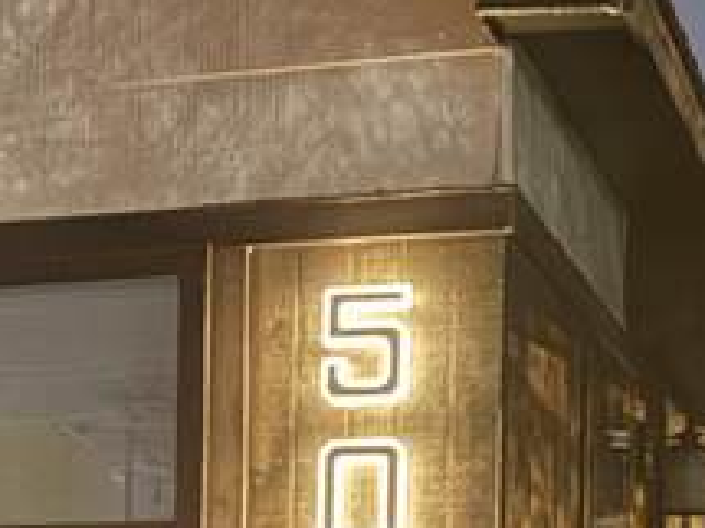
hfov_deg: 12.7
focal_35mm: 143
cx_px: -531
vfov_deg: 10.1
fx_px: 2911
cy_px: 725
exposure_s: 1/2
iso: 2500
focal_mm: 6.76
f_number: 1.78
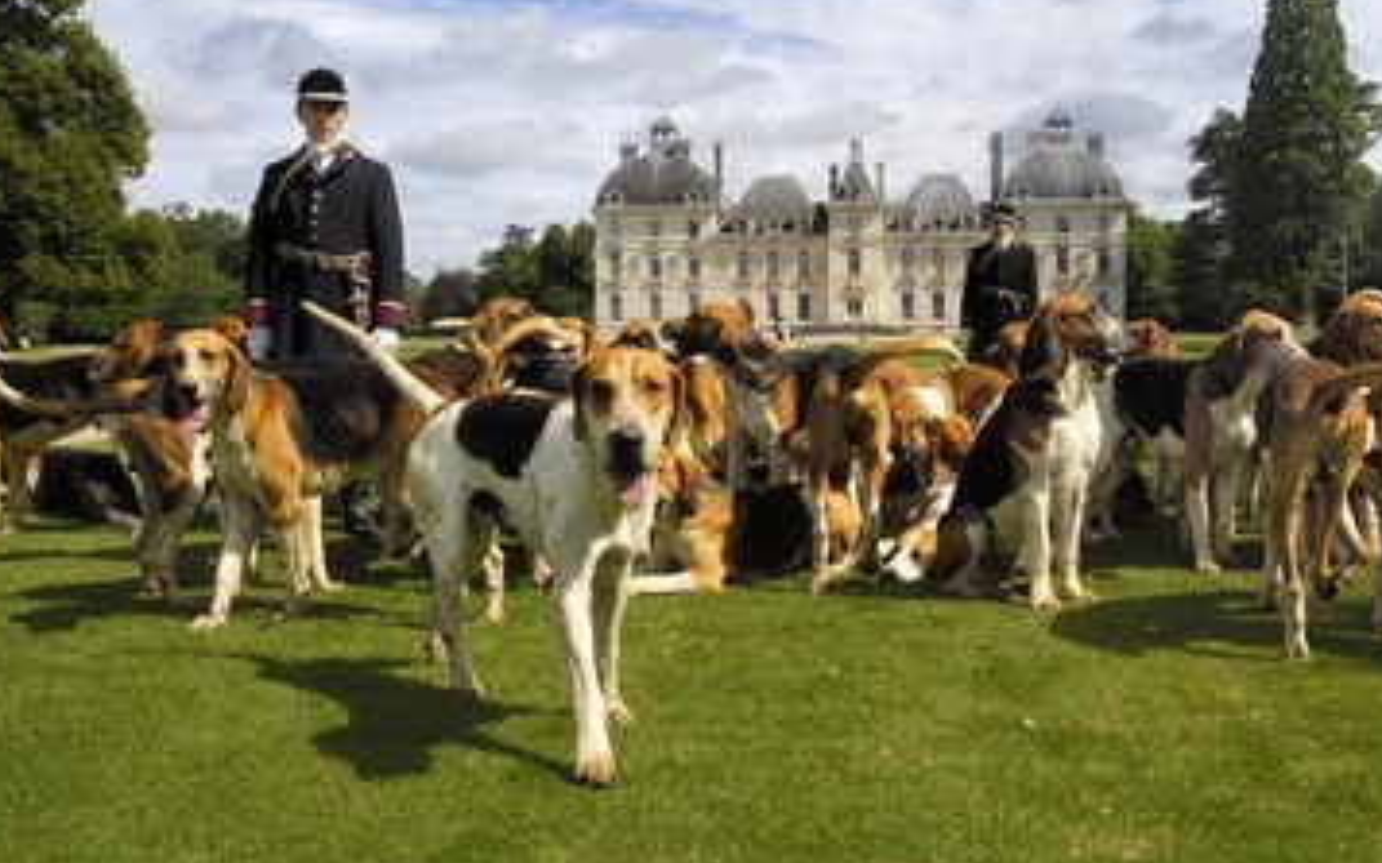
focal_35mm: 36
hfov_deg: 53.9
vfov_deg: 35.3
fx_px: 1356
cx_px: 761
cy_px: 395
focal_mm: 20
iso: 100
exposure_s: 1/160
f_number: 10
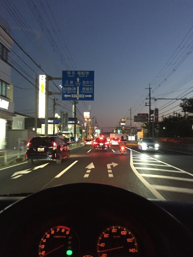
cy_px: 128
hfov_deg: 48.2
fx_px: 216
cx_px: 96
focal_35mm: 29
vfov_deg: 61.7
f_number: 2.2
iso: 400
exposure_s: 1/15
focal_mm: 4.15
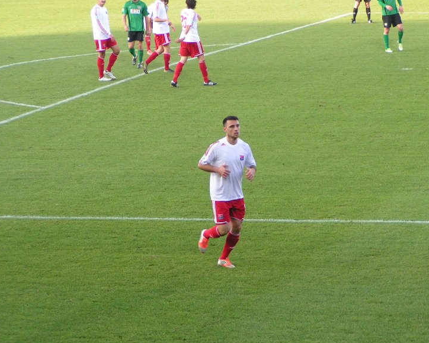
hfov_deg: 10.9
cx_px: 210
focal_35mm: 177
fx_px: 2247
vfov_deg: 8.7
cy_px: 177
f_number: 3.5
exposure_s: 1/200
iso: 125
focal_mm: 25.1
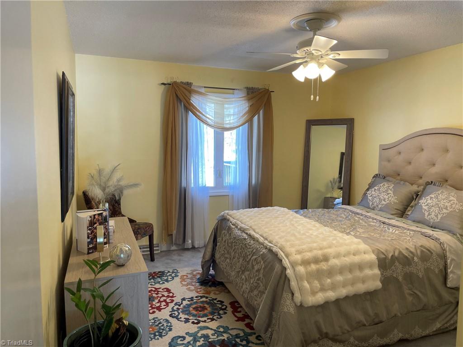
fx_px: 348
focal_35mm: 26
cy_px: 174
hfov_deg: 67.3
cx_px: 232
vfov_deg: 53.1
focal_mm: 4.2
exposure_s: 1/120
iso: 125
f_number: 1.6
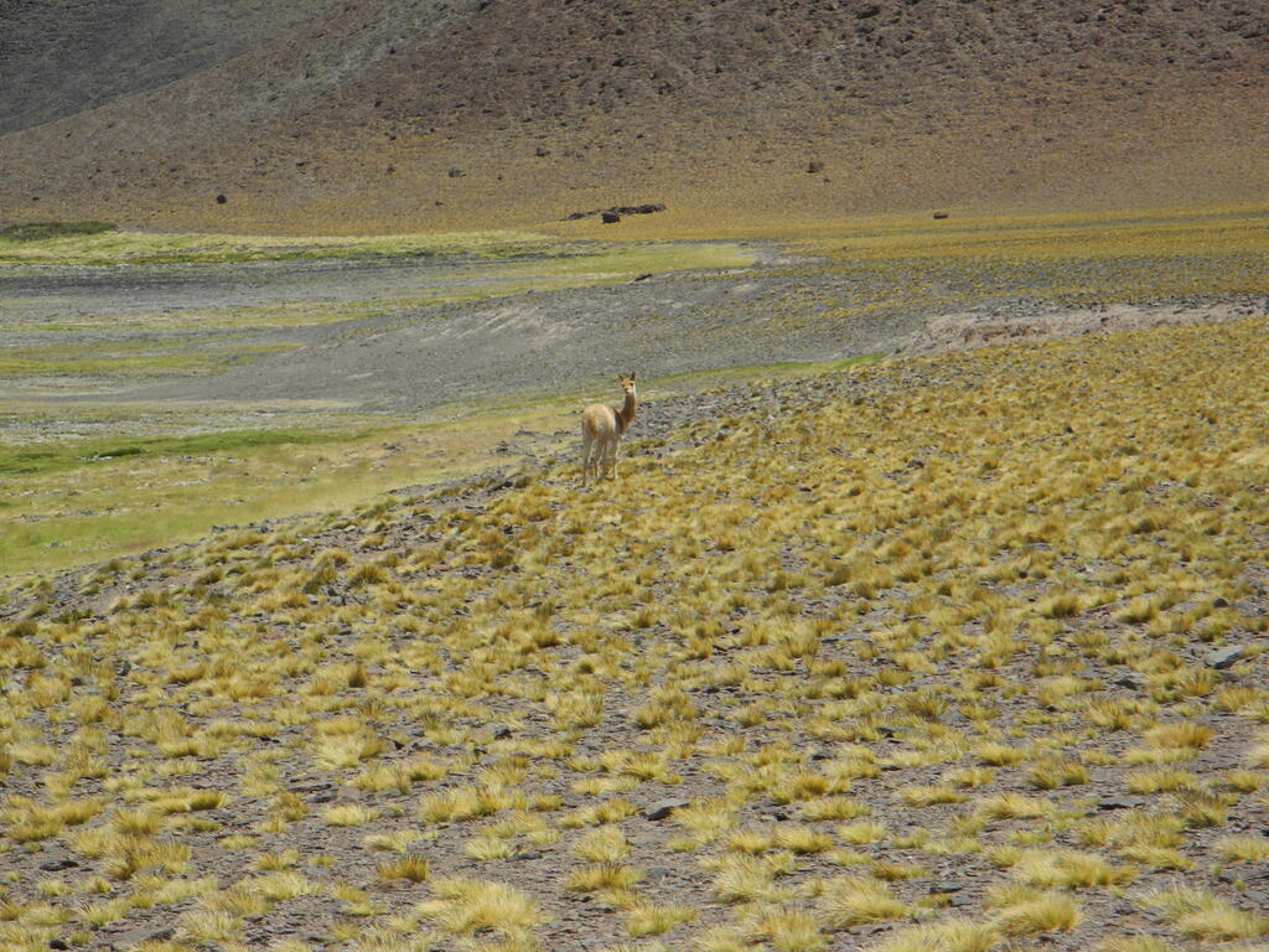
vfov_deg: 7.4
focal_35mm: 200
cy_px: 476
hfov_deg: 9.9
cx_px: 634
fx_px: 7332
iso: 100
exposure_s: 1/640
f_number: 5.6
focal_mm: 42.6
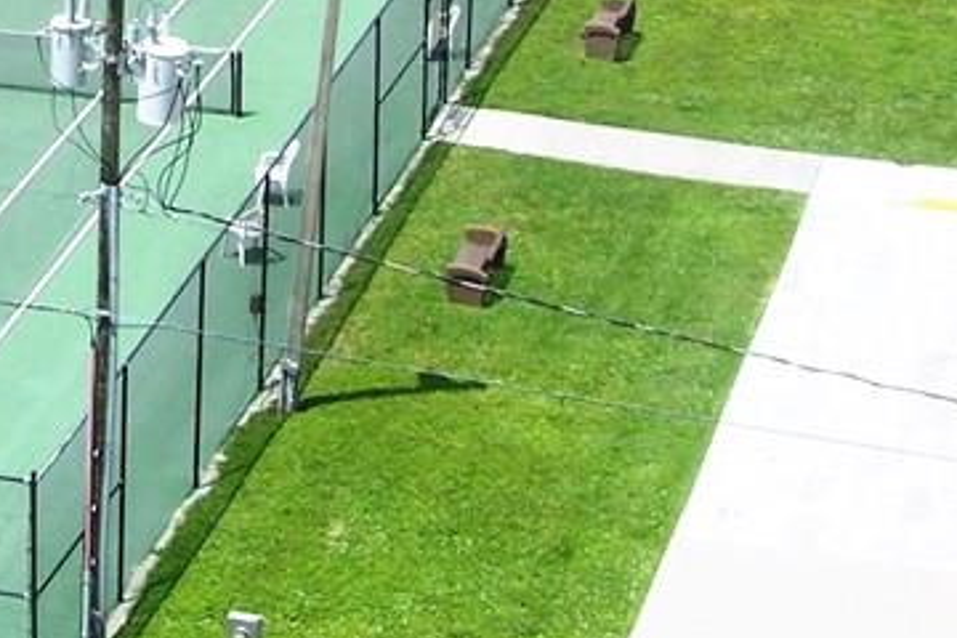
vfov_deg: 8.5
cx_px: -181
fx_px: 4173
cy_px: -322
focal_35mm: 157
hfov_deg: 12.8
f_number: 6.7
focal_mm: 8.6
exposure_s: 1/250
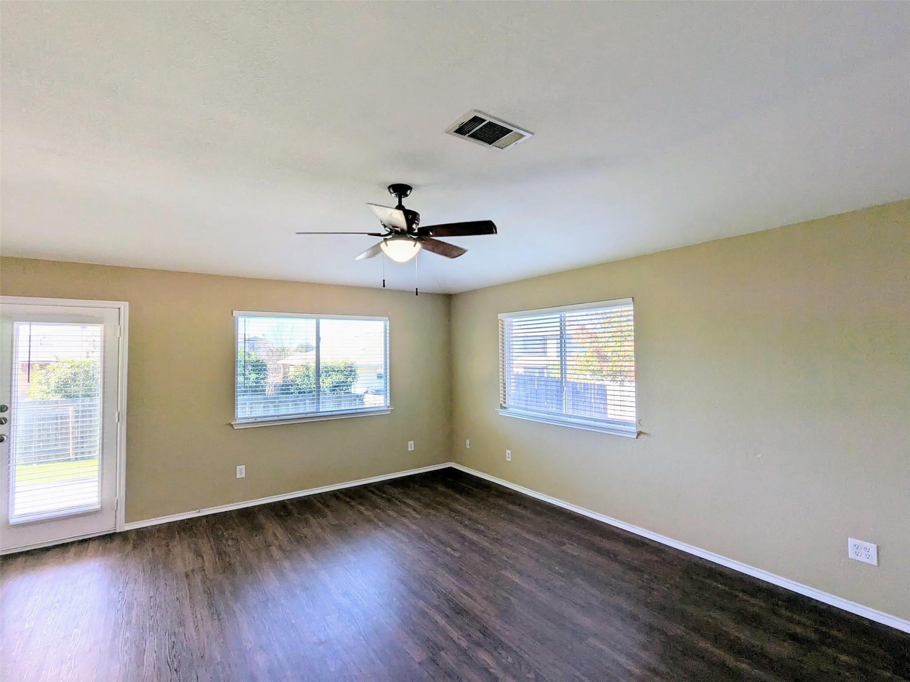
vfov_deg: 78.1
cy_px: 341
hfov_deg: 94.5
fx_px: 421
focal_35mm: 16
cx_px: 455
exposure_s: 1/190
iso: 61
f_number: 2.2
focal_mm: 2.35
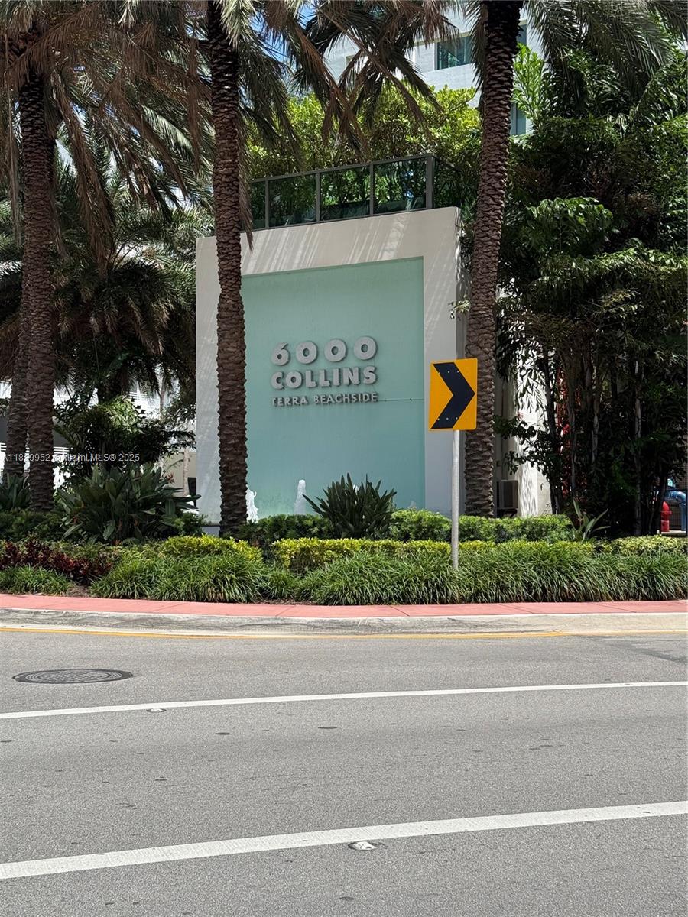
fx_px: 1272
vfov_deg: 39.7
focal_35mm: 48
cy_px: 458
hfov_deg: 30.3
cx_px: 344
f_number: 1.78
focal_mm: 6.76
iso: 64
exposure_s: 1/3378
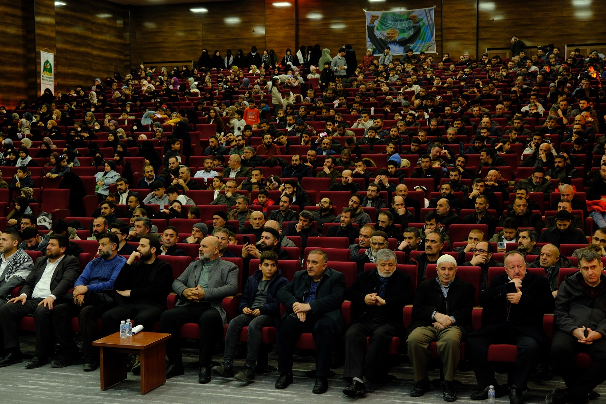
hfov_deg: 38.9
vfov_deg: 26.5
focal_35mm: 51
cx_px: 303
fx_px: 858
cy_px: 202
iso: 1250
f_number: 4
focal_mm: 34.2
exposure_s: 1/20
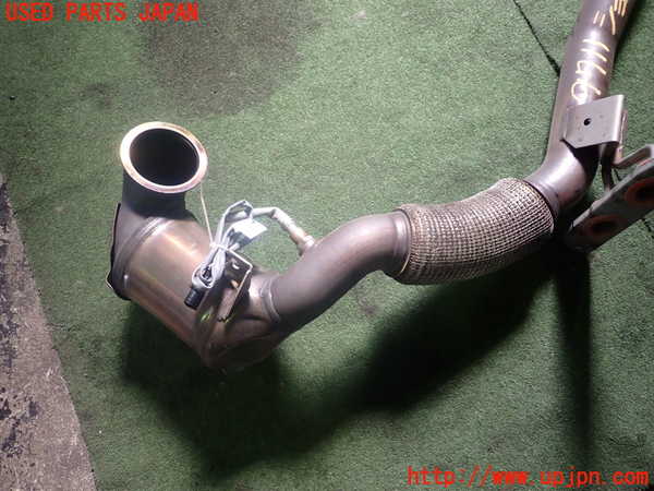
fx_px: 567
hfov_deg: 60.0
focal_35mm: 30
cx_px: 327
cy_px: 246
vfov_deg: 46.8
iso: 160
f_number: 2.3
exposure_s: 1/60
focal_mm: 5.4
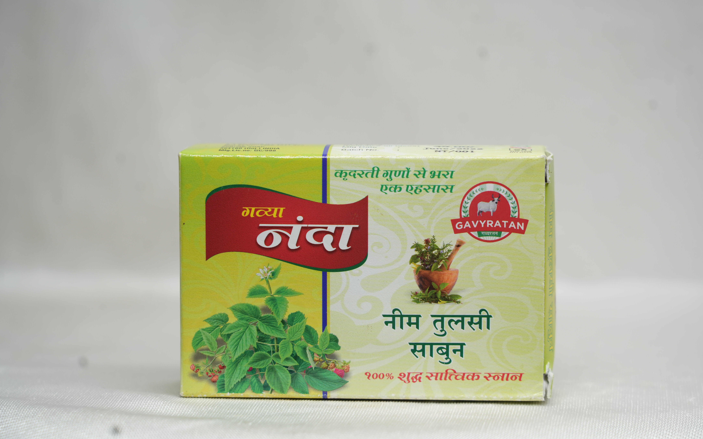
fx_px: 2088
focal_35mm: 109
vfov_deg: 12.0
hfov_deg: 19.1
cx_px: 357
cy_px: 206
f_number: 5.6
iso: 250
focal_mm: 105
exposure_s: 1/60
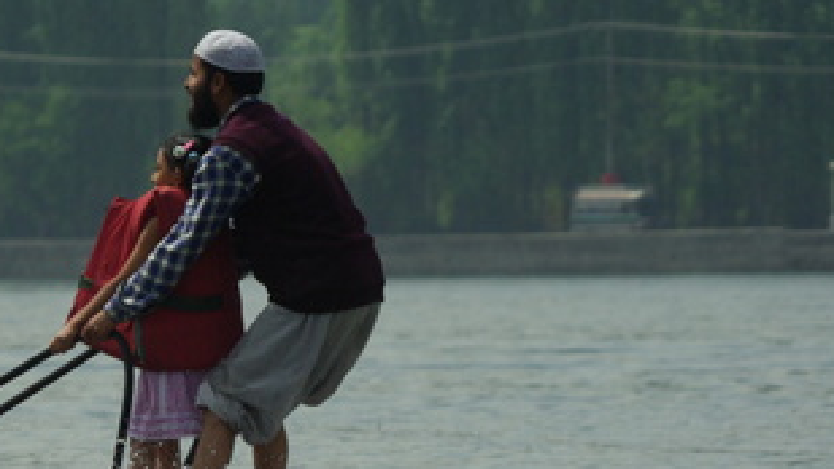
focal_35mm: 521
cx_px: 92
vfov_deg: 2.3
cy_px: 317
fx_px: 11525
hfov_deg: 4.1
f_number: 6.7
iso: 200
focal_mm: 160
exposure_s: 1/1000
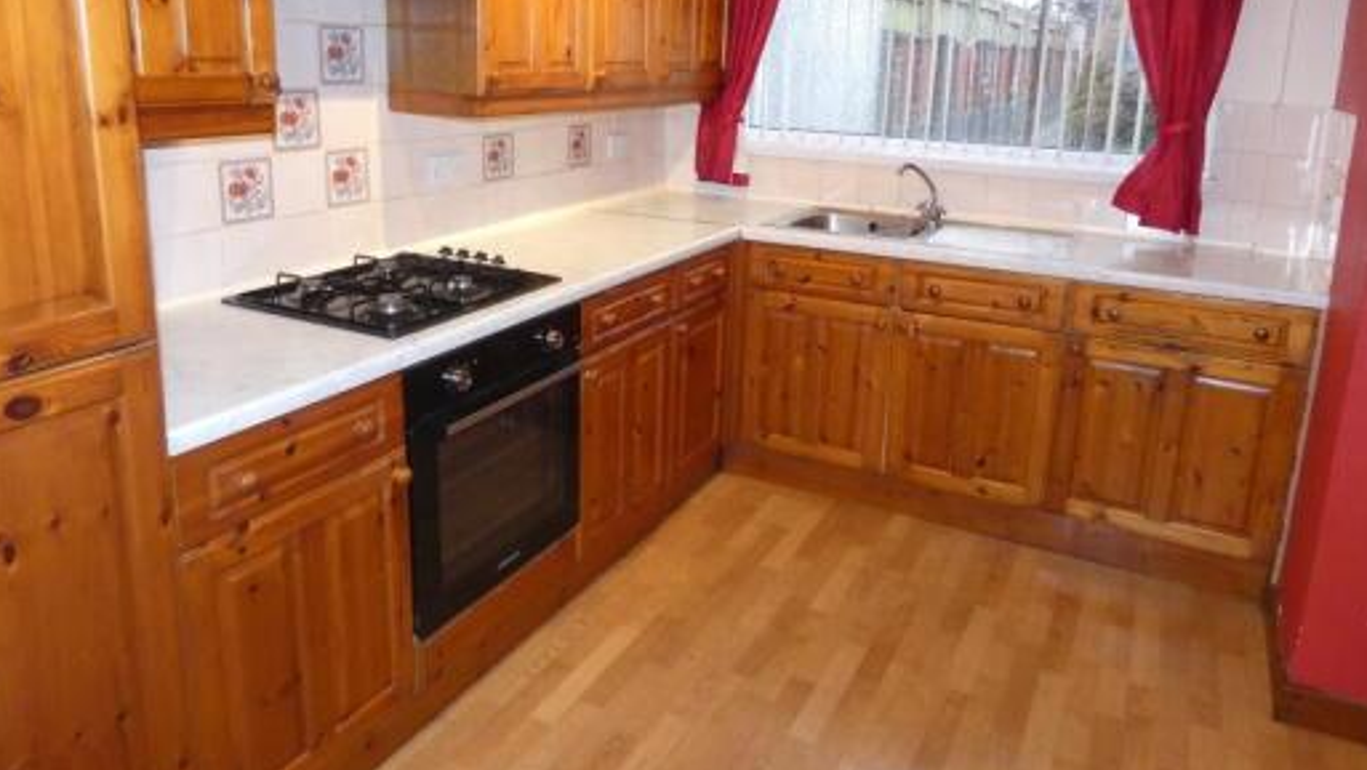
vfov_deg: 43.9
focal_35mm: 26
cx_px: 678
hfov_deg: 71.9
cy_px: 270
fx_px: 943
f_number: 2.9
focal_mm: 3.8
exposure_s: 1/60
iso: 800
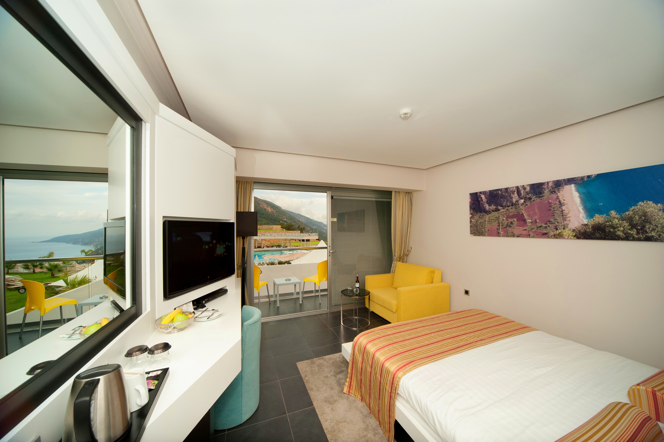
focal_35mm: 12
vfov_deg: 89.9
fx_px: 221
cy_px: 221
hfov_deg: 112.6
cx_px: 332
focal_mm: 12
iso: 400
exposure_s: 1/320
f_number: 8
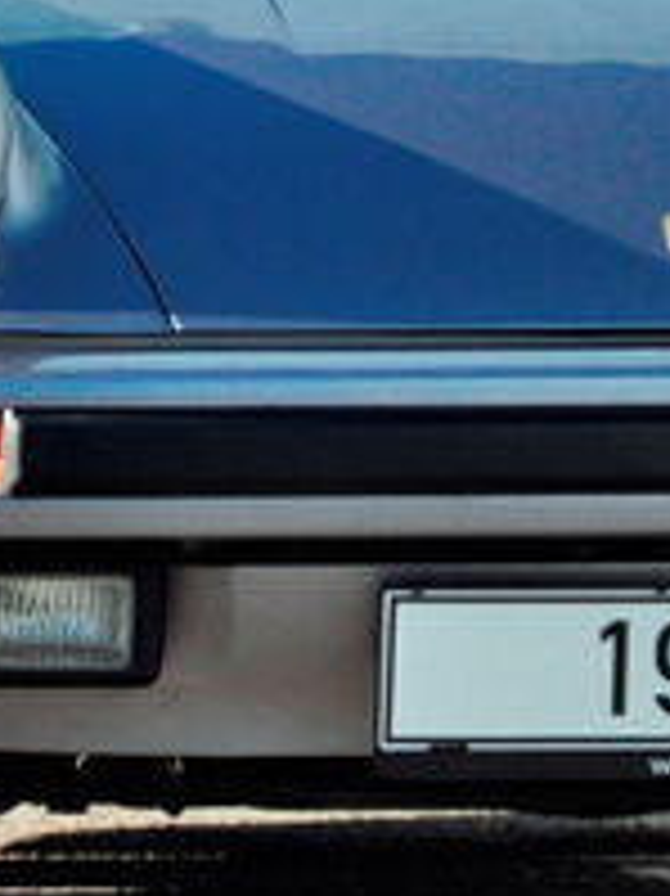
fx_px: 34463
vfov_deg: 1.5
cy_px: 234
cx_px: 400
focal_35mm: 1334
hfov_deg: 1.1
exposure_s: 1/400
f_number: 6.3
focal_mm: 240
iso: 500
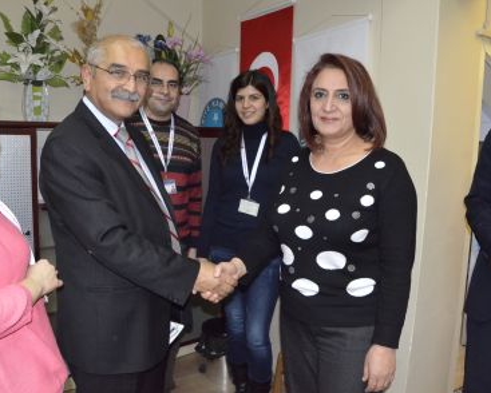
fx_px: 451
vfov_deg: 47.1
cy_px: 198
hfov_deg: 57.1
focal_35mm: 31
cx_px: 226
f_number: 8
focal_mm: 18
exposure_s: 1/60
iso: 5000
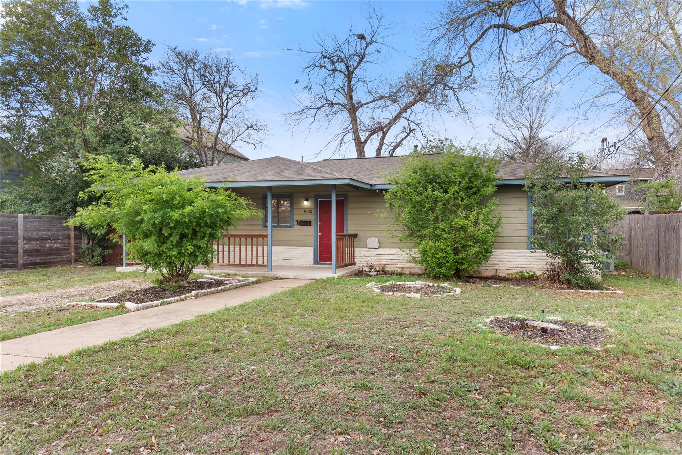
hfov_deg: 76.1
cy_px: 228
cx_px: 341
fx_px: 436
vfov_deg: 55.1
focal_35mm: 23
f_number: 8
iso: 400
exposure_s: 1/13
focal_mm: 23
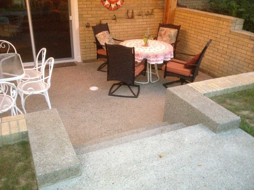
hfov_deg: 52.6
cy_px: 95
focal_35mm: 35
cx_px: 127
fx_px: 257
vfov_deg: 40.7
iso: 640
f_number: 2.4
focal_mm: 4.28
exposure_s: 1/16
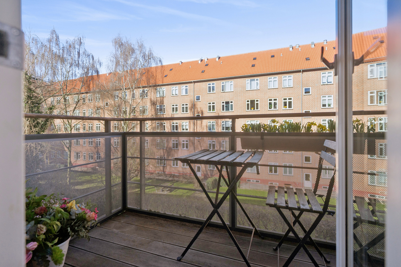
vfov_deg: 73.7
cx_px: 200
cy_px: 134
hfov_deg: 96.7
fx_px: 178
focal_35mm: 16
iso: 320
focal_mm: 16
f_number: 4
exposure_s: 1/1250
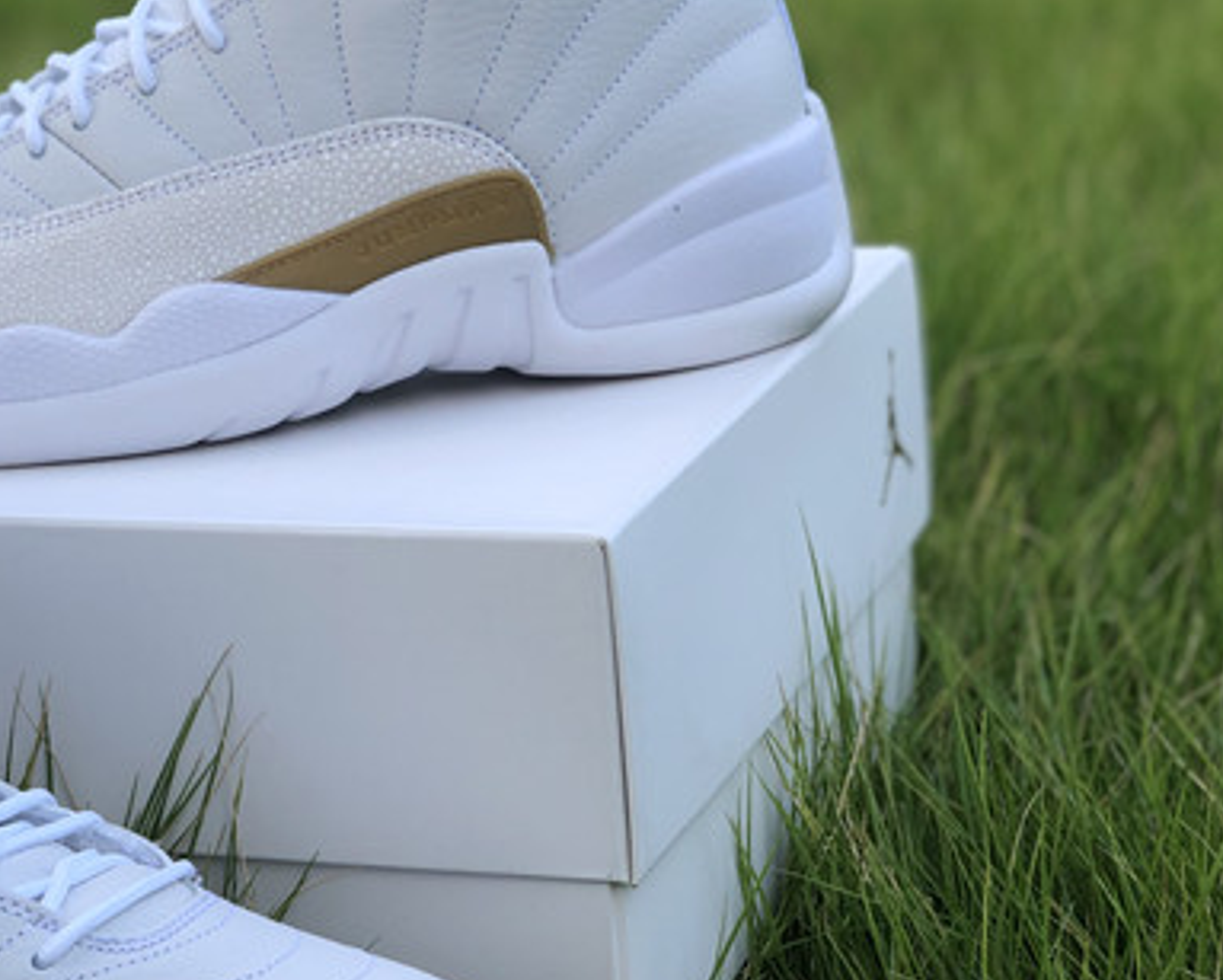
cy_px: 500
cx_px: 77
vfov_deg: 15.7
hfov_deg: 19.1
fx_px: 3550
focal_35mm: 98
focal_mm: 6
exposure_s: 1/223
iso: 16
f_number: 2.4
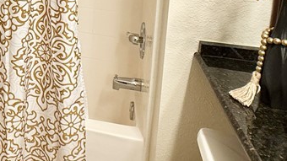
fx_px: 350
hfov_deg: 39.0
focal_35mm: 46
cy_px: -45
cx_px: -6
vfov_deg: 23.2
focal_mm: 2.22
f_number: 2.2
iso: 200
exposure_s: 1/120
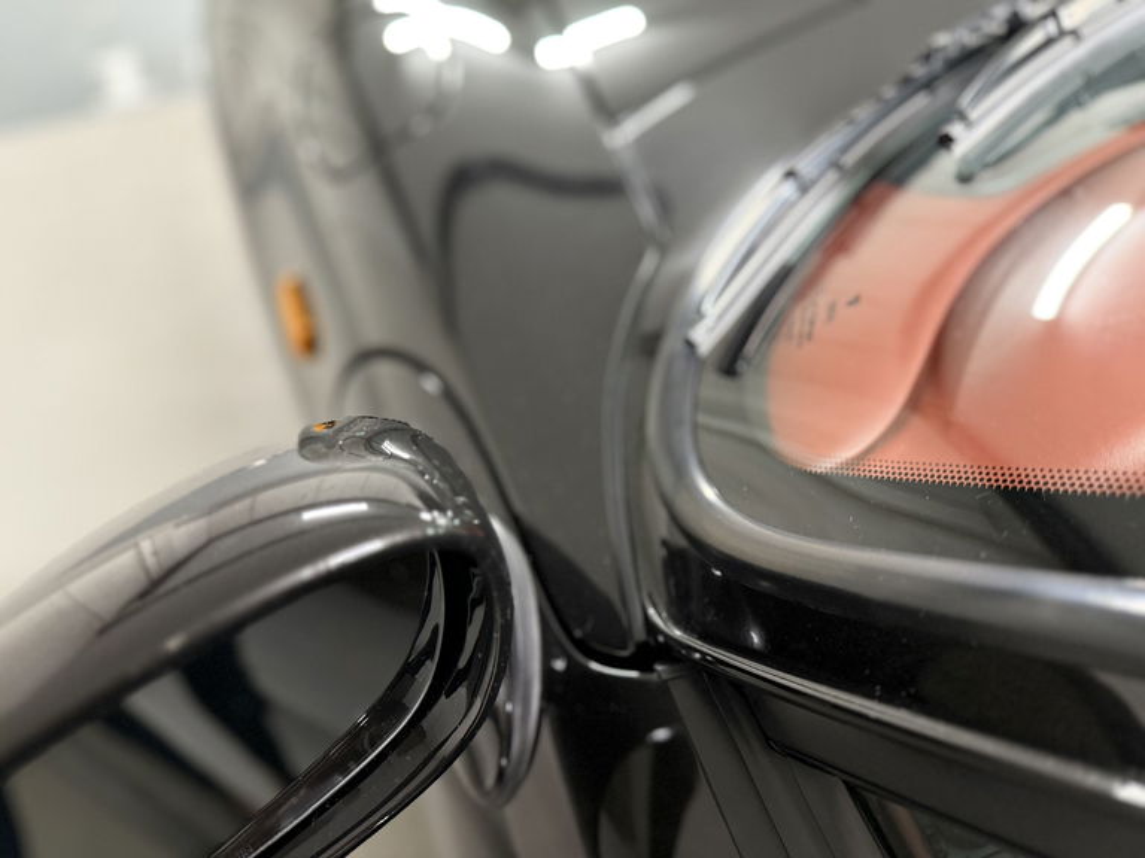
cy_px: 429
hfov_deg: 71.6
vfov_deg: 56.8
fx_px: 794
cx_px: 572
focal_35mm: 24
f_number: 1.78
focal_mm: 6.76
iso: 640
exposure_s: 1/33
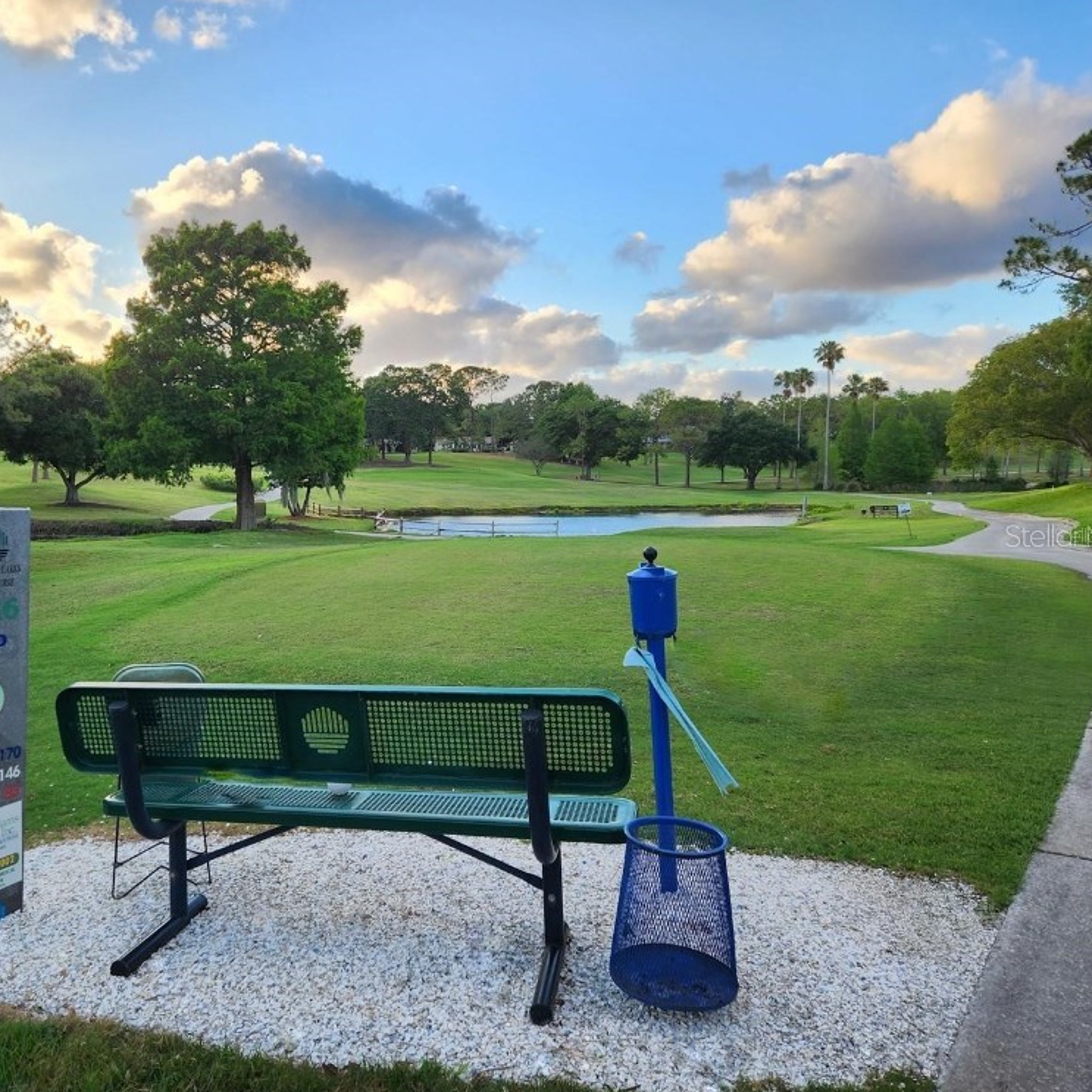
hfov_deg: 56.4
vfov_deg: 57.3
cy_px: 535
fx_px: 999
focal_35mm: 28
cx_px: 391
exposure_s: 1/331
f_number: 1.8
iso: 20
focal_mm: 5.4
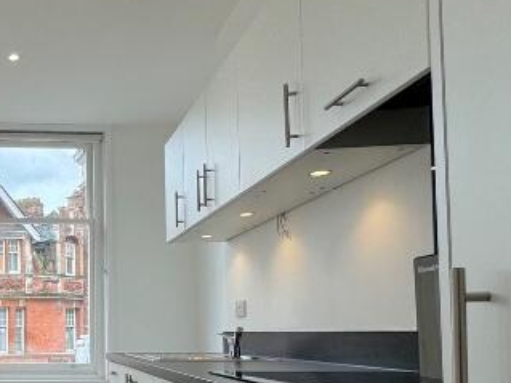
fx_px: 664
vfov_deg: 31.3
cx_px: -93
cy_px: 311
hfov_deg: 34.3
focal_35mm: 45
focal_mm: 2.22
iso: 40
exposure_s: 1/245
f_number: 2.2
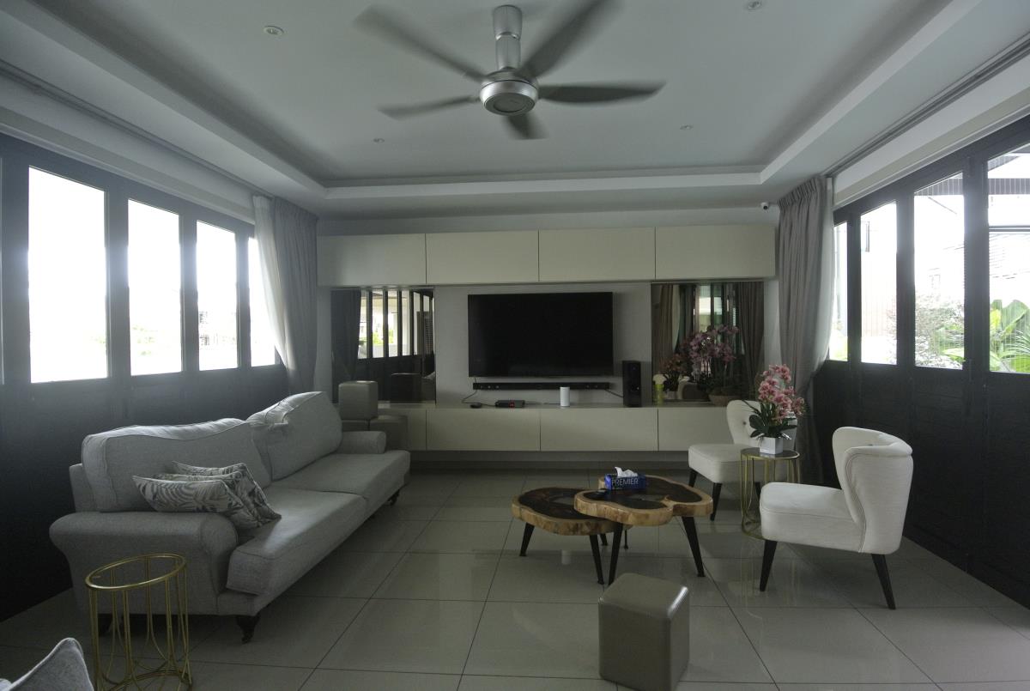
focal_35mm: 18
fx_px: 516
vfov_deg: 67.6
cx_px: 515
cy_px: 346
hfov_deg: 89.9
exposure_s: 1/60
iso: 360
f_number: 3.5
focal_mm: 6.7
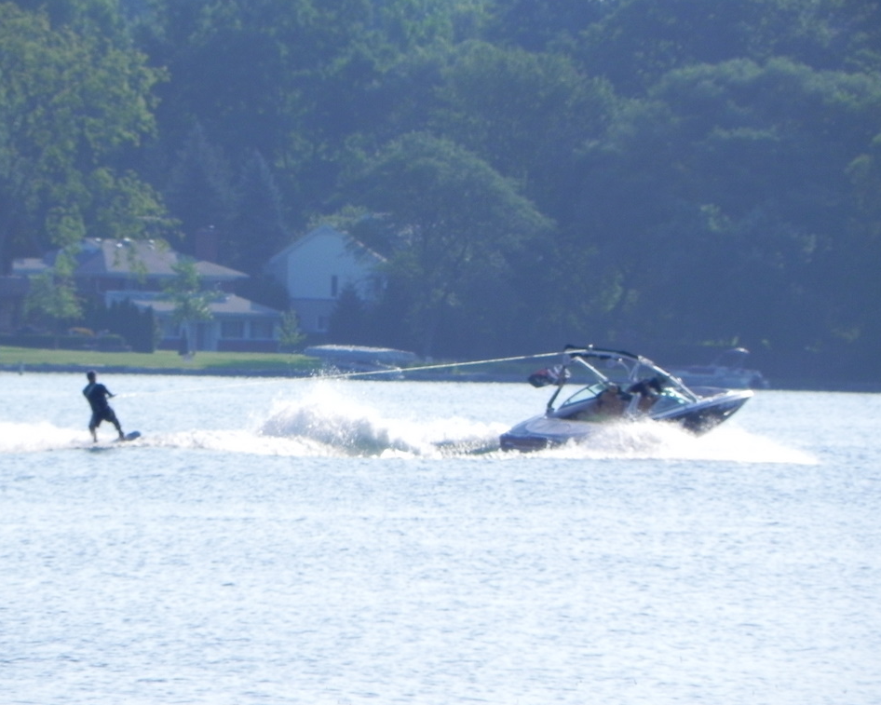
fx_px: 19532
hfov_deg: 2.6
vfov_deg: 2.1
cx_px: 361
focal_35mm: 749
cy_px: 319
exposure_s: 1/525
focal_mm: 107.6
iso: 160
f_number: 7.1
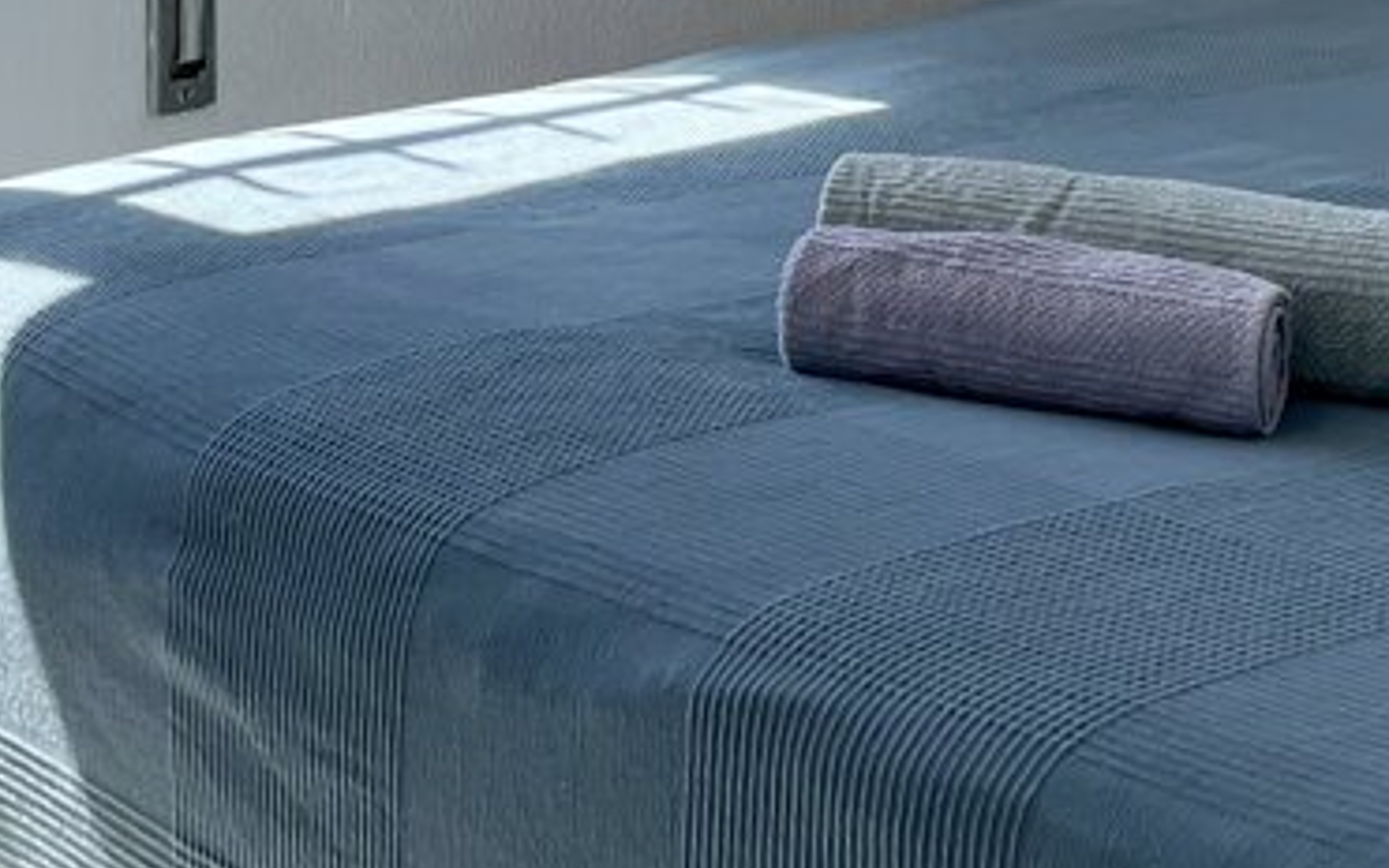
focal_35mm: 107
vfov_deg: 11.6
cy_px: -554
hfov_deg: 19.4
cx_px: 532
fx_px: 4051
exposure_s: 1/754
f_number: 1.6
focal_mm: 4.2
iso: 32
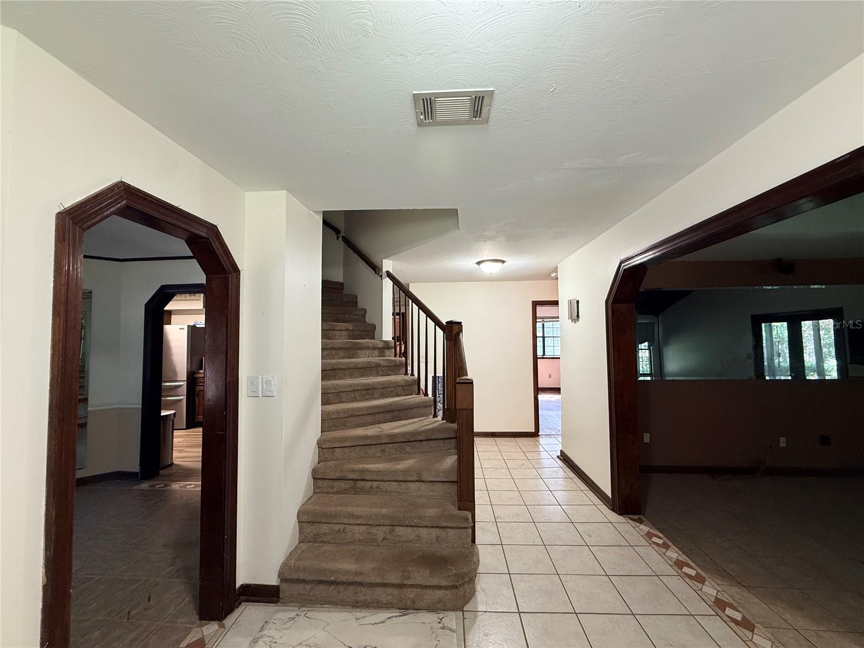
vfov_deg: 85.7
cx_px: 432
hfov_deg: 102.1
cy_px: 324
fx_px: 349
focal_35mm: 14
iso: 200
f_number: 2.2
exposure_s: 1/60
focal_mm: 2.22
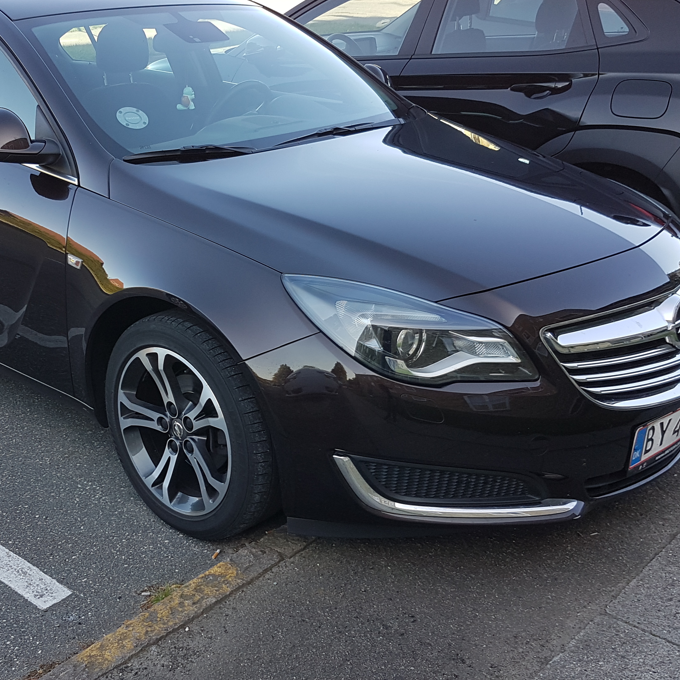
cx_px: 199
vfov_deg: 40.0
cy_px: 377
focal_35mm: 42
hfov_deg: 39.3
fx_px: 933
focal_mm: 4.2
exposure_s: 1/252
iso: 40
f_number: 1.7
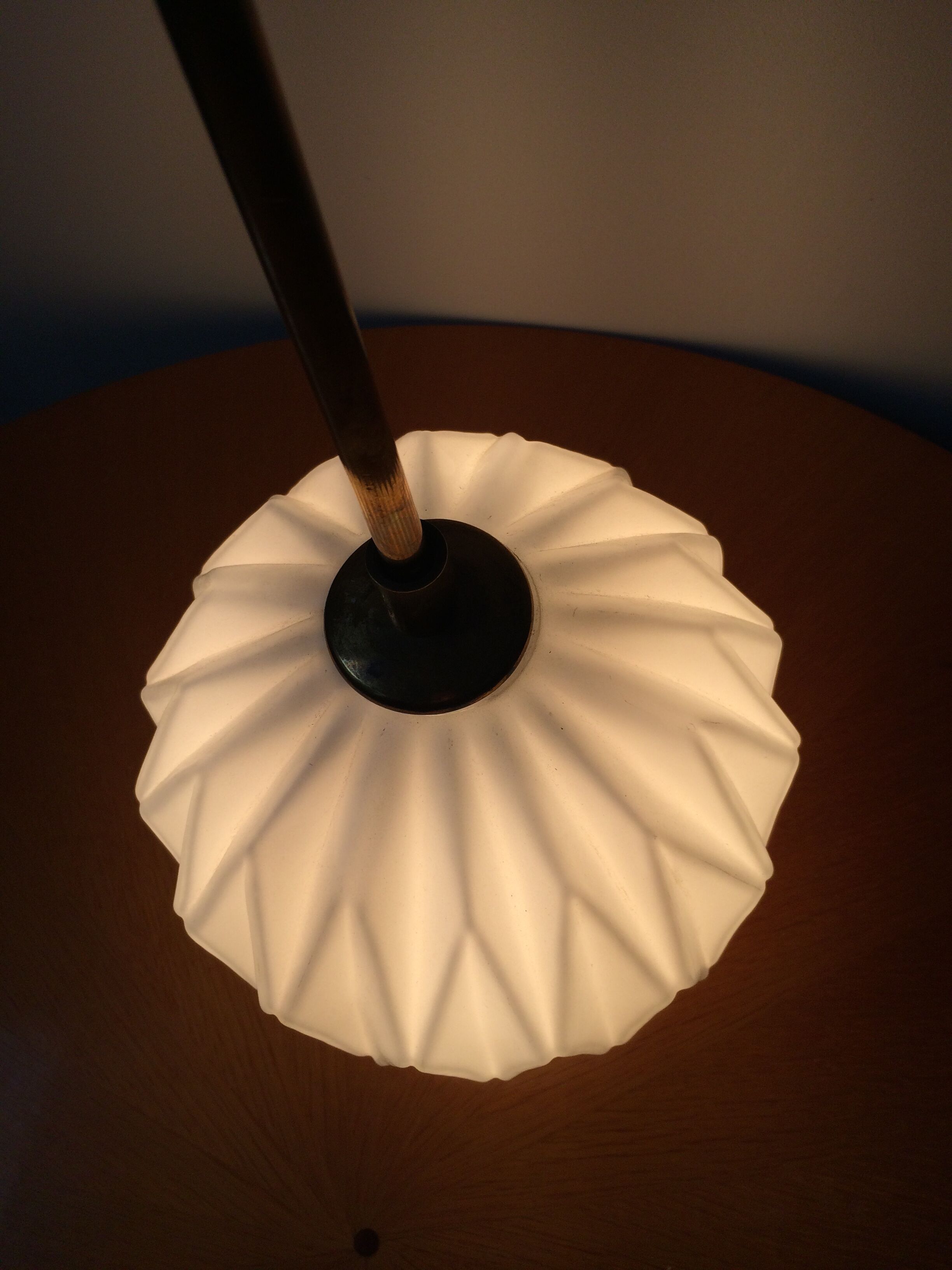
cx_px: 476
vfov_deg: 61.7
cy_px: 635
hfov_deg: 48.2
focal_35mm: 29
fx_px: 1063
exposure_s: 1/933
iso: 32
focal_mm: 4.15
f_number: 2.2
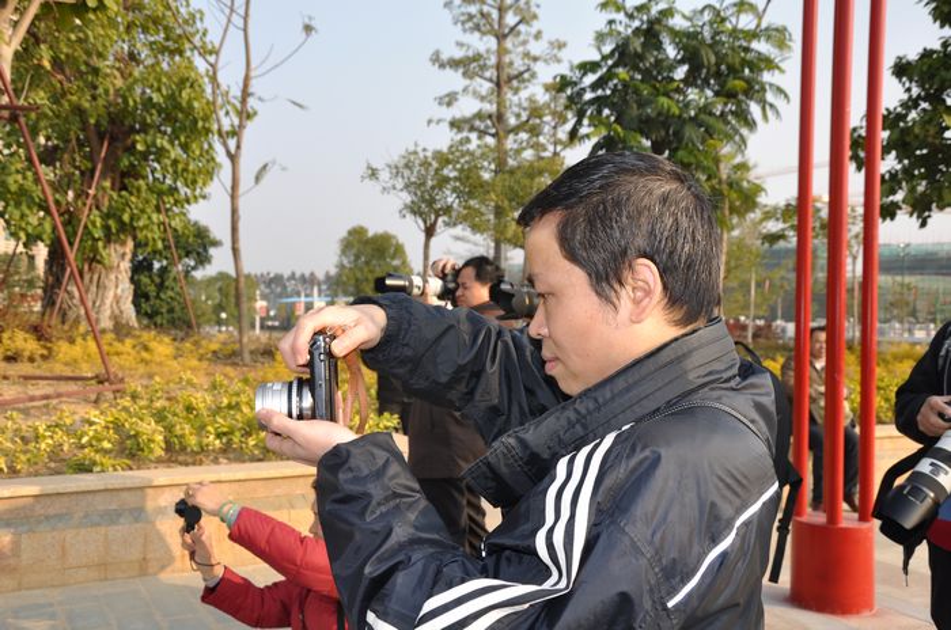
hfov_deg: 51.4
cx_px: 476
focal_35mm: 38
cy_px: 315
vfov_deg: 35.4
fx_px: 989
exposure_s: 1/200
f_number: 5.6
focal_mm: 25
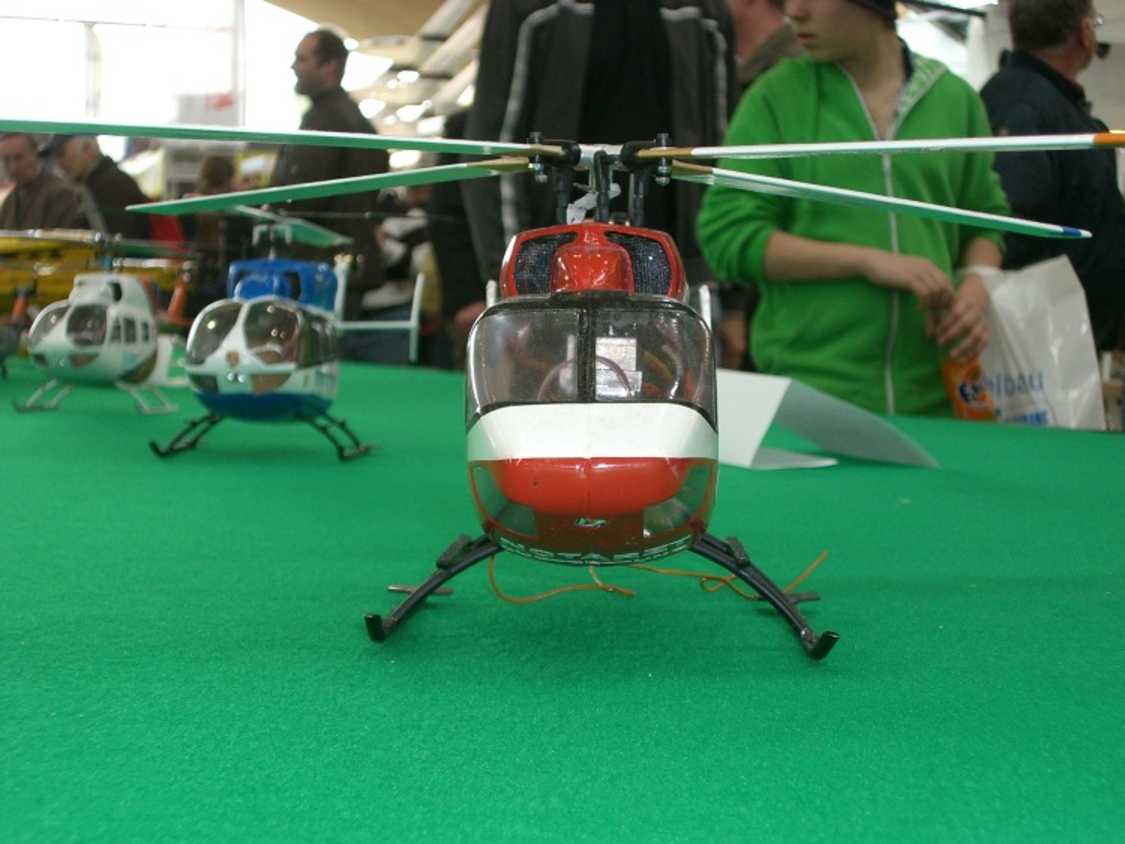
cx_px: 562
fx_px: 2568
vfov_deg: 18.7
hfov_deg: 24.7
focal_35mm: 79
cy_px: 422
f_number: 4.1
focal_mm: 12.8
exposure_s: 1/60
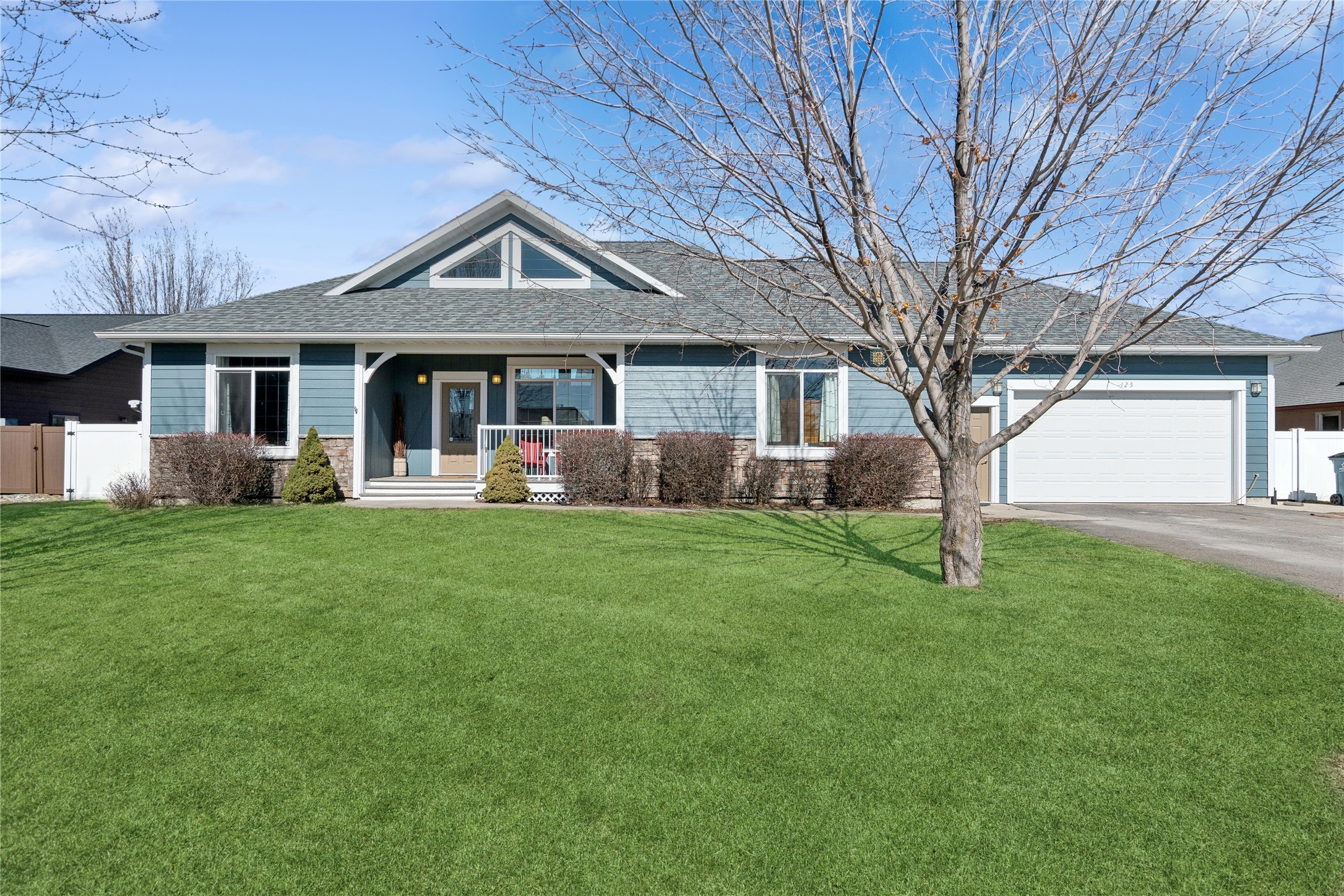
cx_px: 672
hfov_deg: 86.9
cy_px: 448
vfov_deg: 64.6
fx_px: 709
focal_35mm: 19
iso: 200
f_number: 6.3
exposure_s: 1/1600
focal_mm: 13
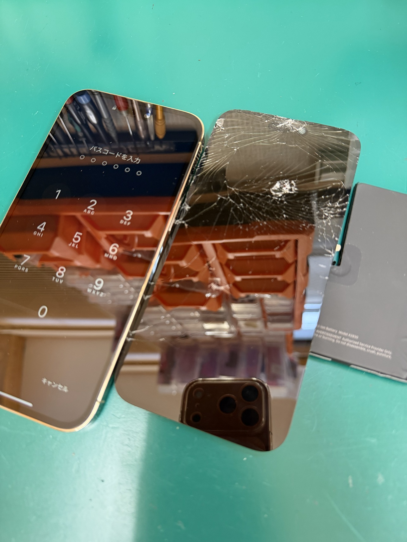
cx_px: 204
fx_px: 376
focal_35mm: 24
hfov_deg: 56.8
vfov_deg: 71.6
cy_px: 271
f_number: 1.78
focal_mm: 6.76
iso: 400
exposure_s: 1/50
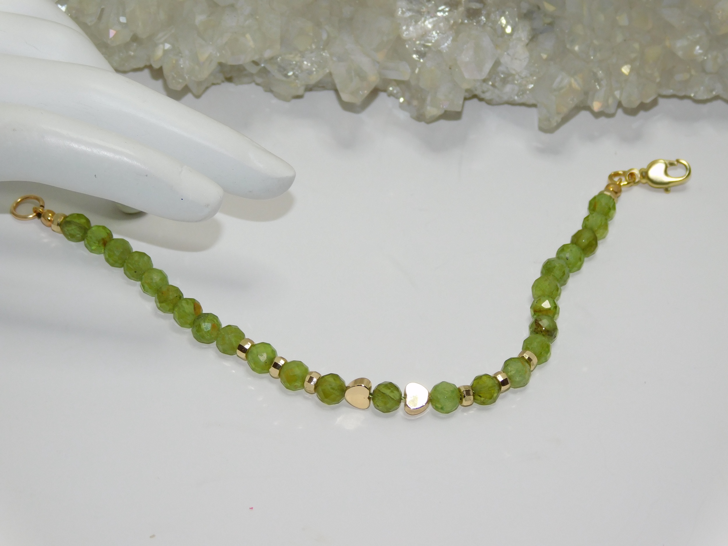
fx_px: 3113
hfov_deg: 13.3
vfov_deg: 10.0
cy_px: 273
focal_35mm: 148
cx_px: 364
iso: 160
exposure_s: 1/60
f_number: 5.1
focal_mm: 26.3
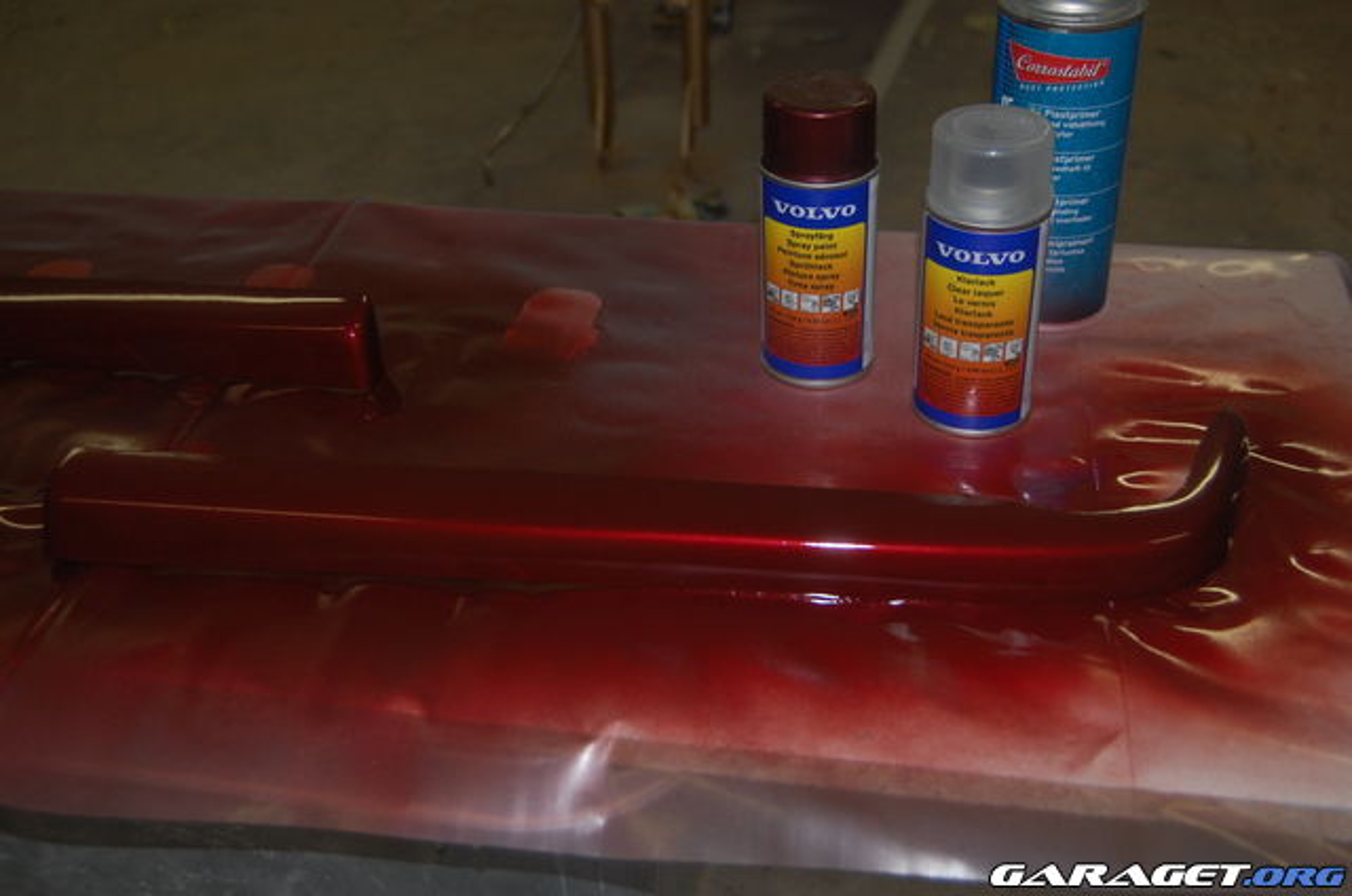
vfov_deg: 34.1
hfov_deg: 49.6
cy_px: 448
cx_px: 676
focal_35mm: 39
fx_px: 1462
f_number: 4.2
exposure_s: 1/60
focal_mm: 26
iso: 400
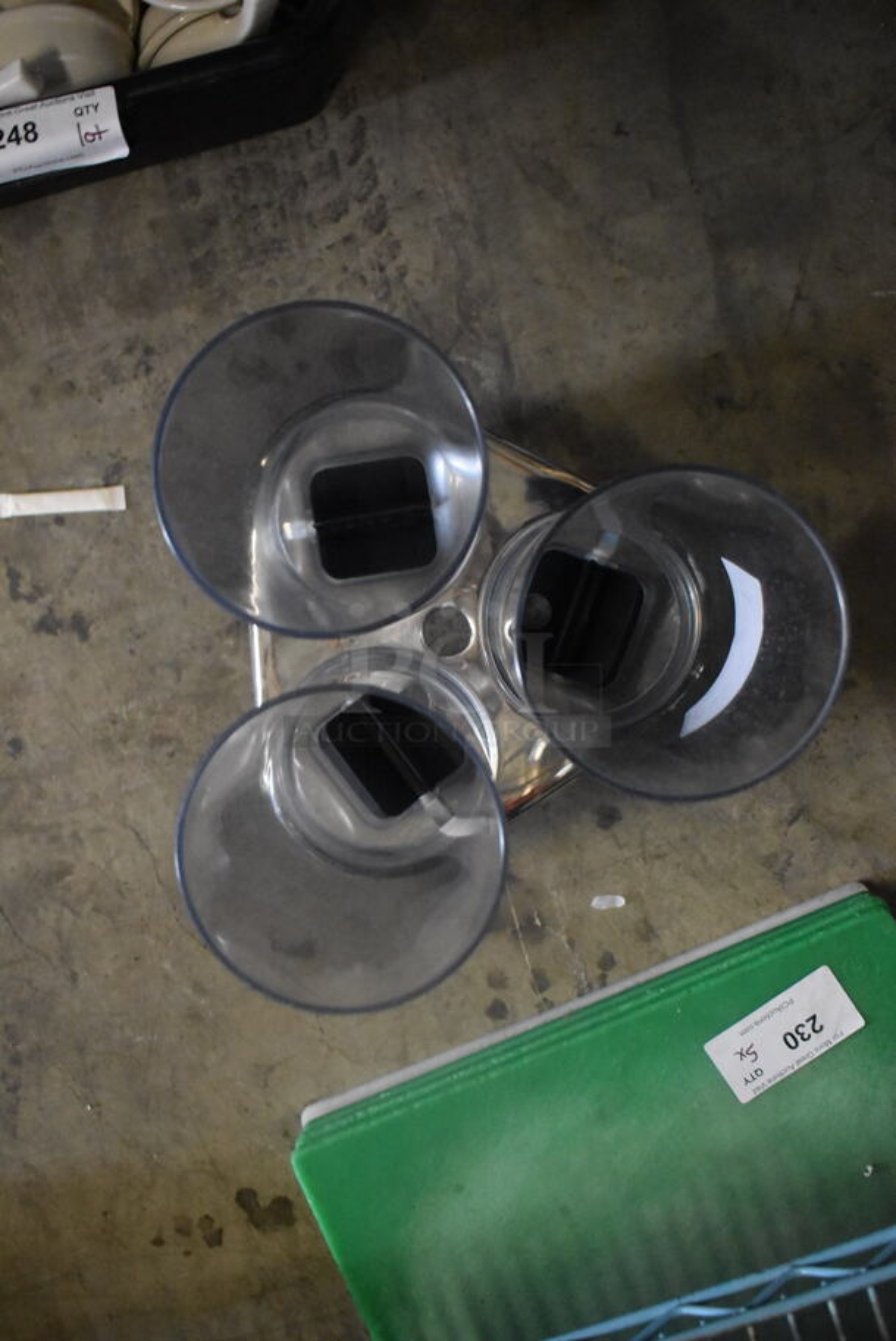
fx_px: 1230
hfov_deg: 40.0
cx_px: 448
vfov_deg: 57.2
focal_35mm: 33
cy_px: 670
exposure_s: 1/125
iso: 6400
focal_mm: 22
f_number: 3.8
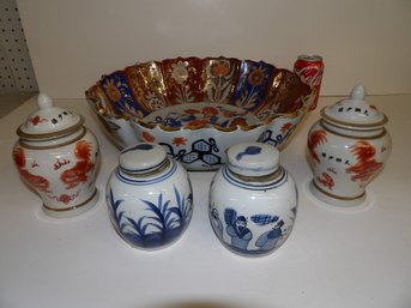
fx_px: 285
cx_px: 206
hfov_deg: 71.6
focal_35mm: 24
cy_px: 154
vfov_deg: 56.8
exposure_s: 1/60
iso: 100
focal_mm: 4.3
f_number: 2.8
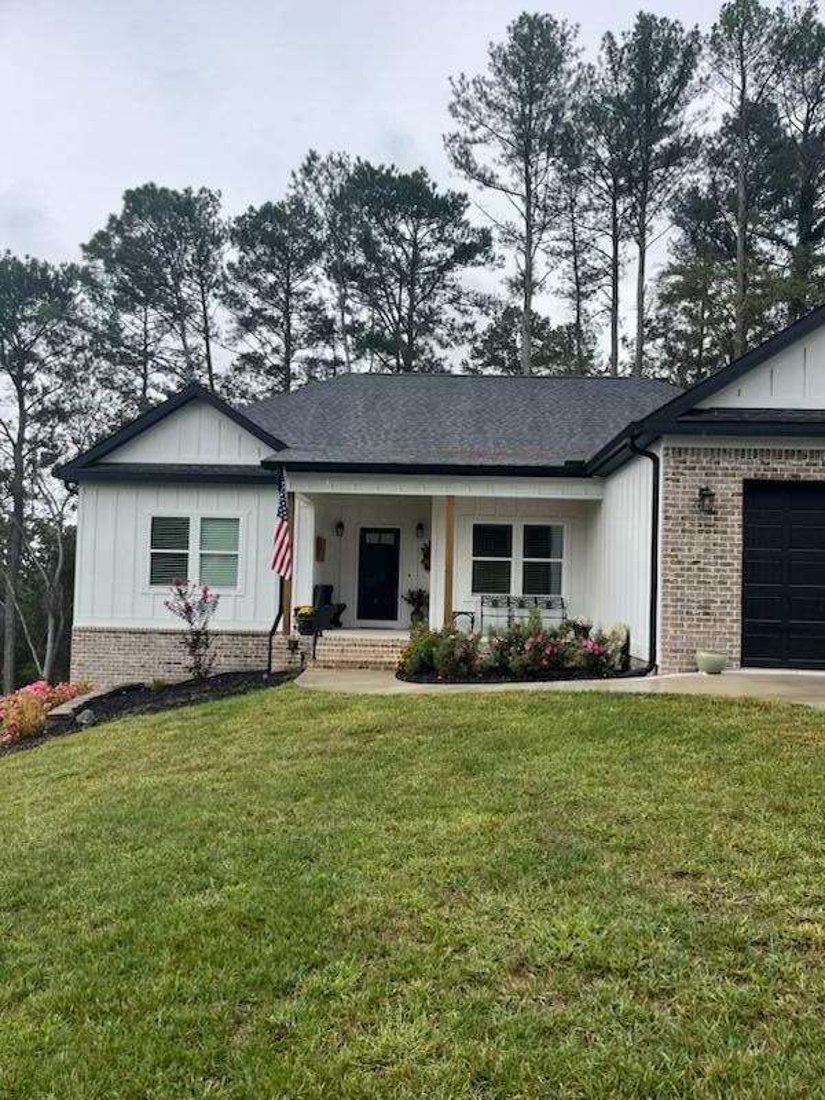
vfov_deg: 67.3
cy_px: 550
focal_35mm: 26
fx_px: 826
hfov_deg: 53.1
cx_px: 412
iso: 50
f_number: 1.6
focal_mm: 5.1
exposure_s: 1/852
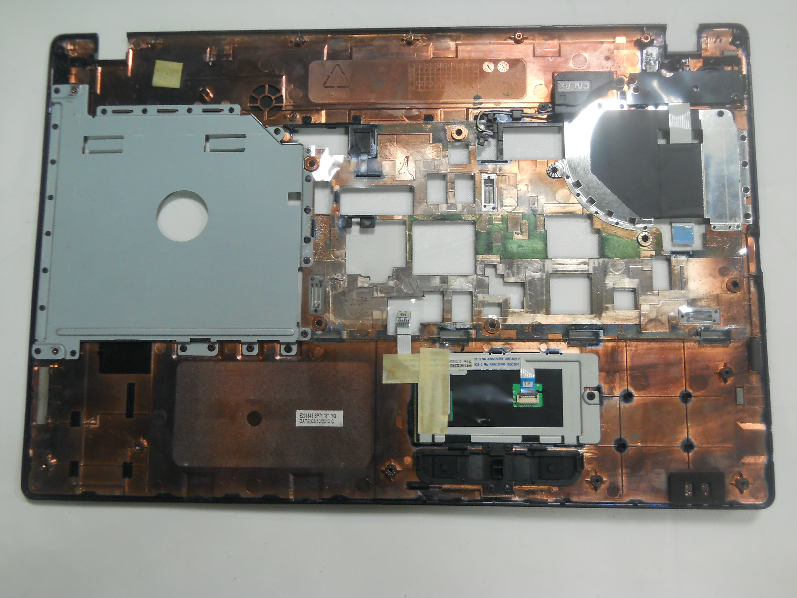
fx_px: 944
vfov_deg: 35.1
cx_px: 398
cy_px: 299
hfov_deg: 45.8
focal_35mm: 41
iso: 250
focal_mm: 6.72
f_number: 3.1
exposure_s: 1/30
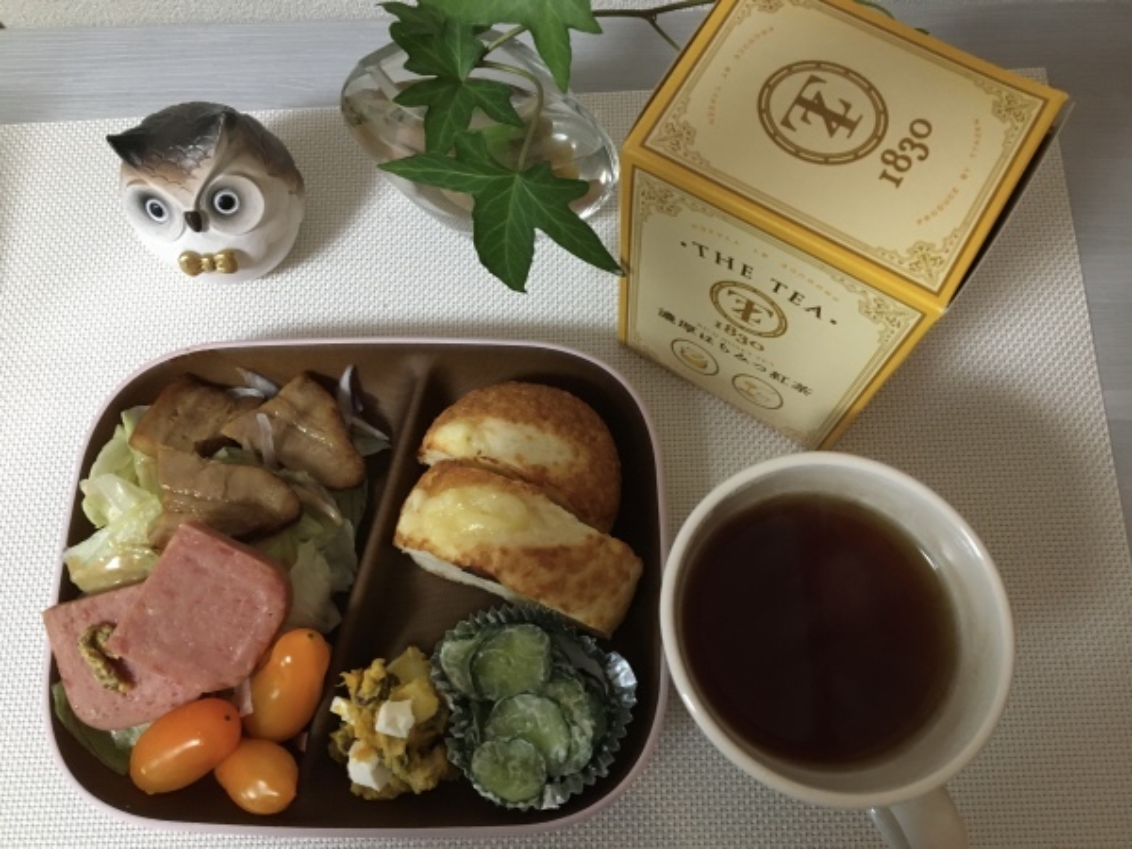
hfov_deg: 61.7
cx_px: 566
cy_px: 424
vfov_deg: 48.2
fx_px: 948
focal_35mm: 29
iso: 200
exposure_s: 1/24
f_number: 2.2
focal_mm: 4.15
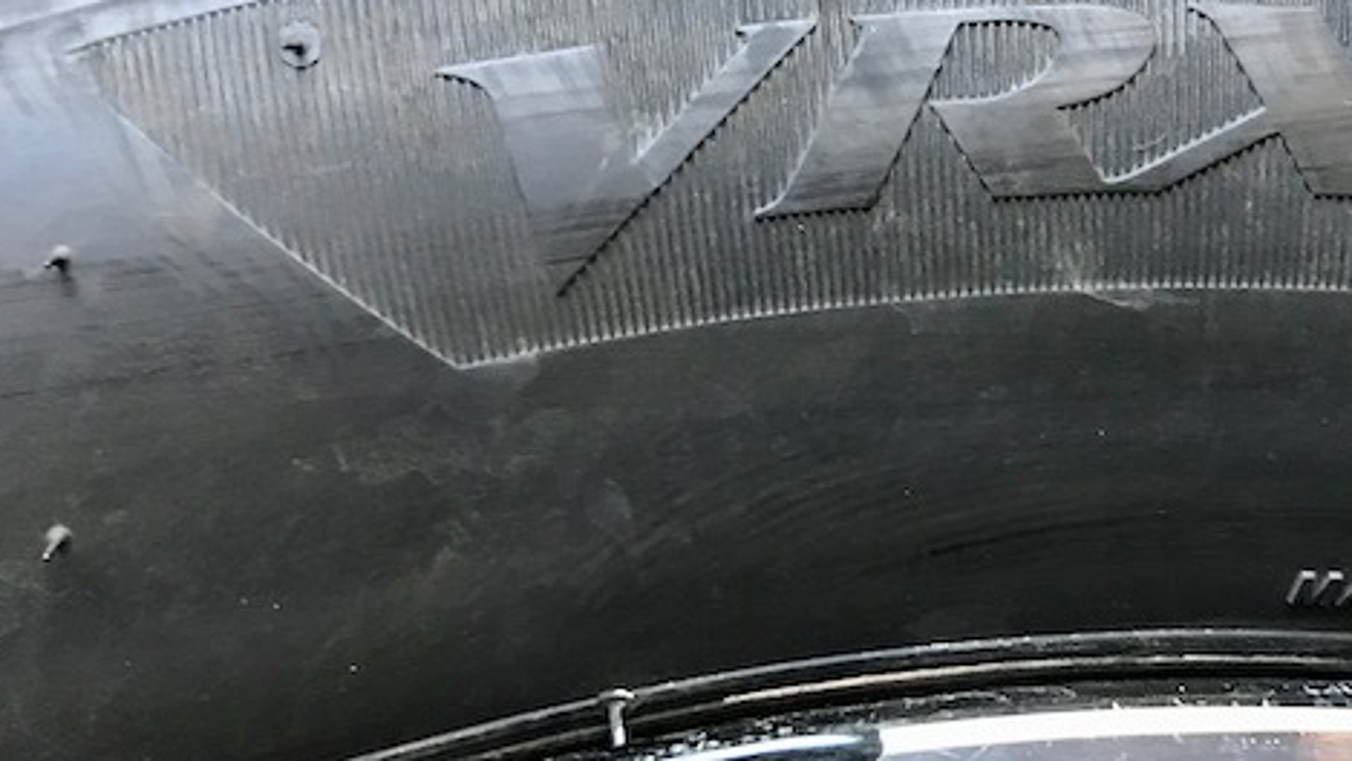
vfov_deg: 22.6
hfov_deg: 38.8
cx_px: 1018
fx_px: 1864
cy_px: 115
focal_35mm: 52
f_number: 1.8
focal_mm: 3.99
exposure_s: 1/15
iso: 50
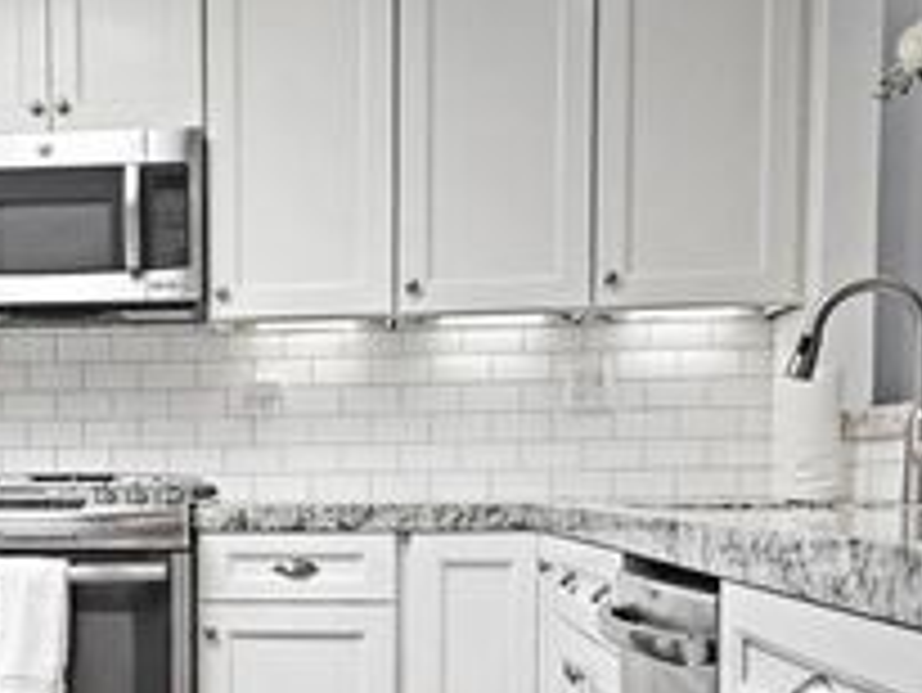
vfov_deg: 25.5
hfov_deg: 33.1
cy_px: 583
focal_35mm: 56
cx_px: 157
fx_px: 1492
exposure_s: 1/120
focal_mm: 6.3
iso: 100
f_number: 1.7
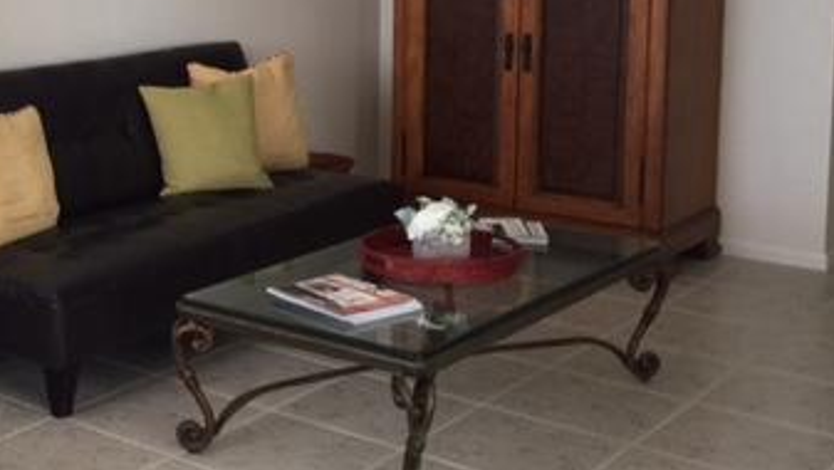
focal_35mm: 60
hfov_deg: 33.6
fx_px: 1328
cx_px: 136
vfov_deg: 19.8
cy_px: 77
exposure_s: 1/30
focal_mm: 4.15
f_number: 2.2
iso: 32
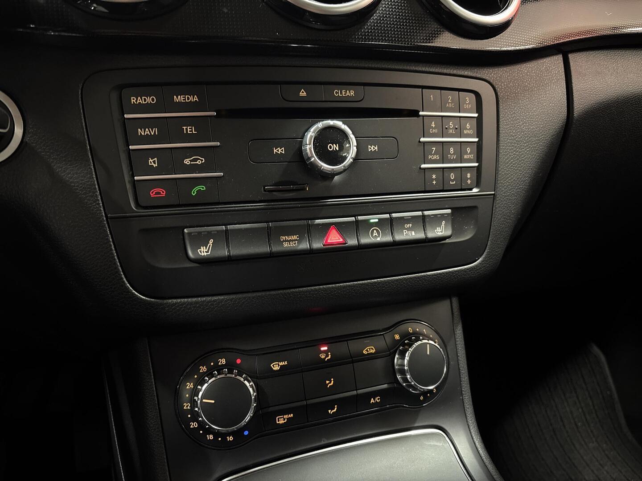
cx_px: 321
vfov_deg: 53.1
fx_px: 482
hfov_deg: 67.3
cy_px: 240
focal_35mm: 26
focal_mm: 5.96
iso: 1000
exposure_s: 1/23
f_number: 1.6
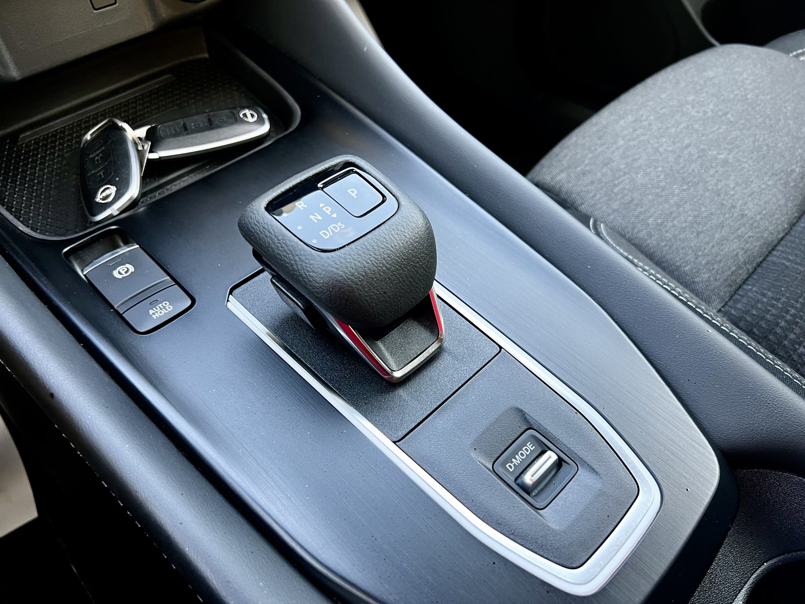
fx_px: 605
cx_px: 402
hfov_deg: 67.3
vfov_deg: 53.1
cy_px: 302
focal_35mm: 26
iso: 125
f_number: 1.5
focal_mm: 5.7
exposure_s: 1/49
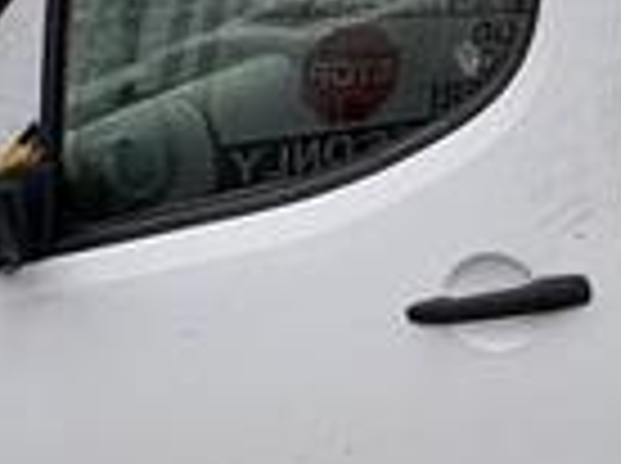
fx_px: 1630
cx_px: 927
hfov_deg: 19.0
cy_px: 131
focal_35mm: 91
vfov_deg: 16.1
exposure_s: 1/100
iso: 32
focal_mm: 2.22
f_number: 2.2
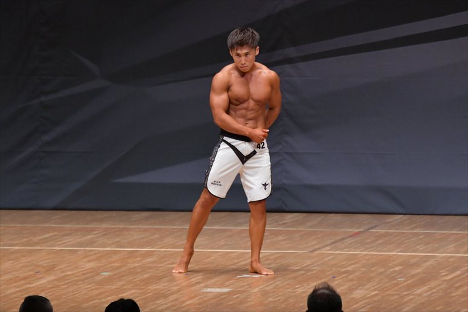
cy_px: 156
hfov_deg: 7.2
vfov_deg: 4.8
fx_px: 3703
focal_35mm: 285
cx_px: 234
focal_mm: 190
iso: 6400
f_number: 5.6
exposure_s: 1/400
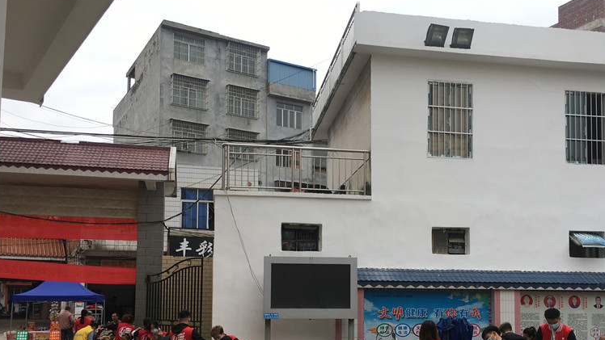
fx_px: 610
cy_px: 260
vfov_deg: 30.6
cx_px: 343
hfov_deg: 52.6
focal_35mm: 38
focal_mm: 4.15
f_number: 2.2
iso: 25
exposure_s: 1/761
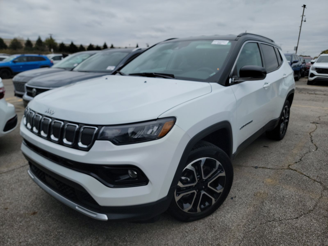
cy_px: 123
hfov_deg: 71.6
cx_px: 164
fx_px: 227
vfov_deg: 56.8
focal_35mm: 24
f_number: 1.8
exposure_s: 1/372
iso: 50
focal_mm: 6.7
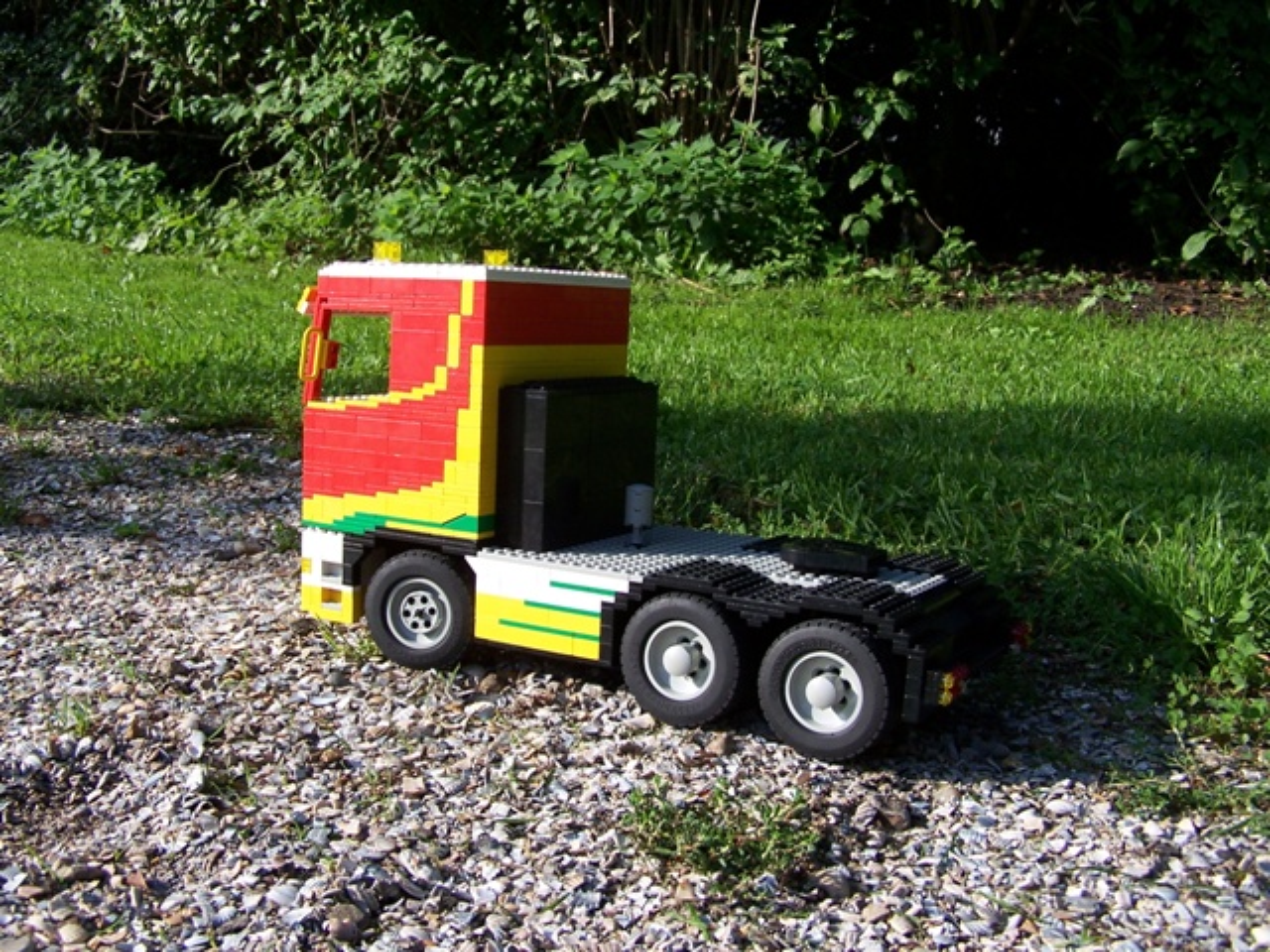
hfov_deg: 46.8
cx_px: 635
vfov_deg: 36.0
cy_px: 476
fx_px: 1468
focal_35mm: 40
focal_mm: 6.7
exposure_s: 1/640
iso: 80
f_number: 3.6
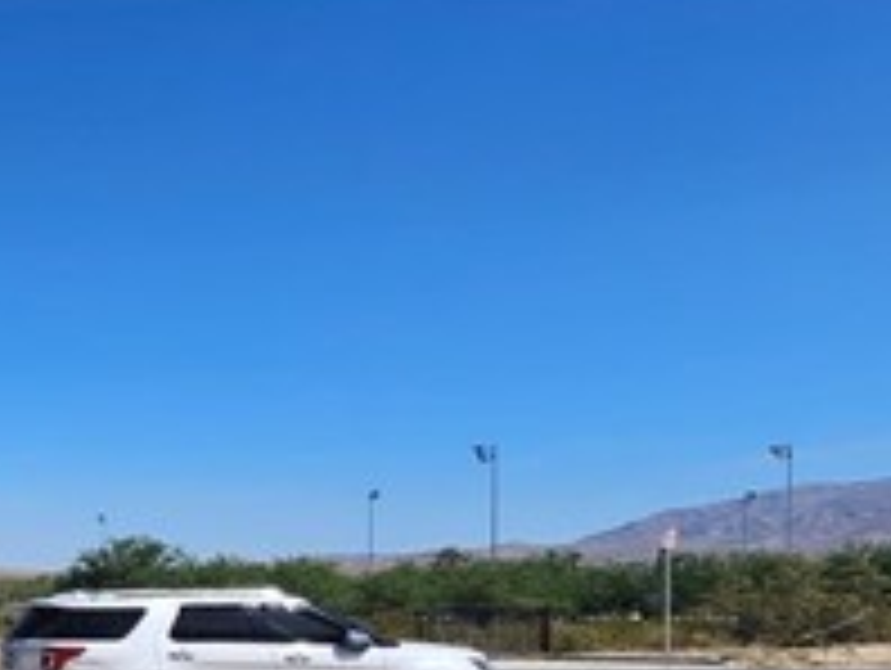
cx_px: -468
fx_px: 1082
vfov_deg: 33.0
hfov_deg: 28.1
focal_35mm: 42
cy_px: 580
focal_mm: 2.2
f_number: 2.2
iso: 50
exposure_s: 1/4769
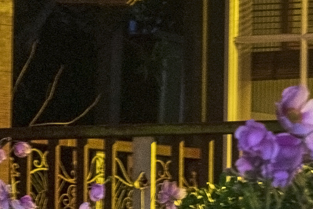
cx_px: 769
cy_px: 157
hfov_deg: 6.5
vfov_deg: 4.6
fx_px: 2591
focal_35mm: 298
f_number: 6.7
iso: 1600
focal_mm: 40
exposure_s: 1.5
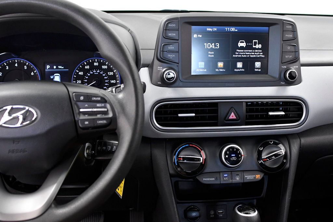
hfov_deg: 53.1
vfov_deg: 36.9
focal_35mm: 36
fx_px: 333
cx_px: 166
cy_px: 111
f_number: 3.5
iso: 2500
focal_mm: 24
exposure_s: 1/400
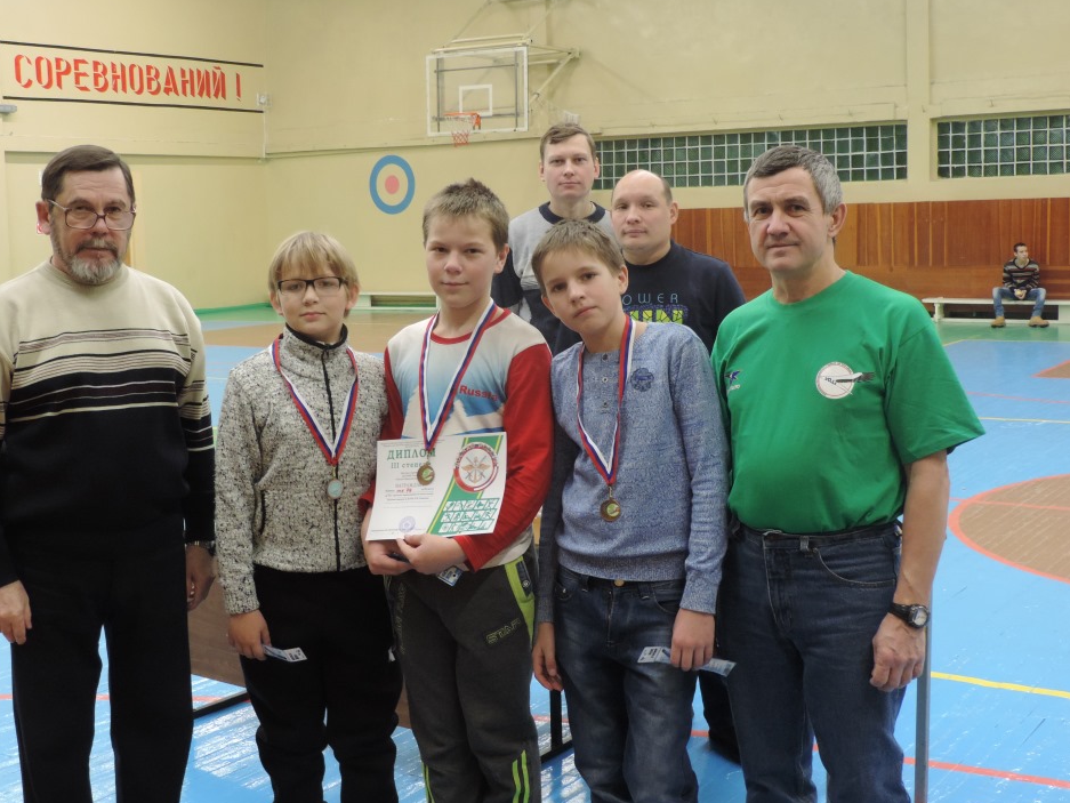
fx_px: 1453
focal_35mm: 47
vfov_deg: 30.9
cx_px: 492
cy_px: 371
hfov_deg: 40.4
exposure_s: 1/15
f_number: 3.4
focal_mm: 7.6
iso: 400
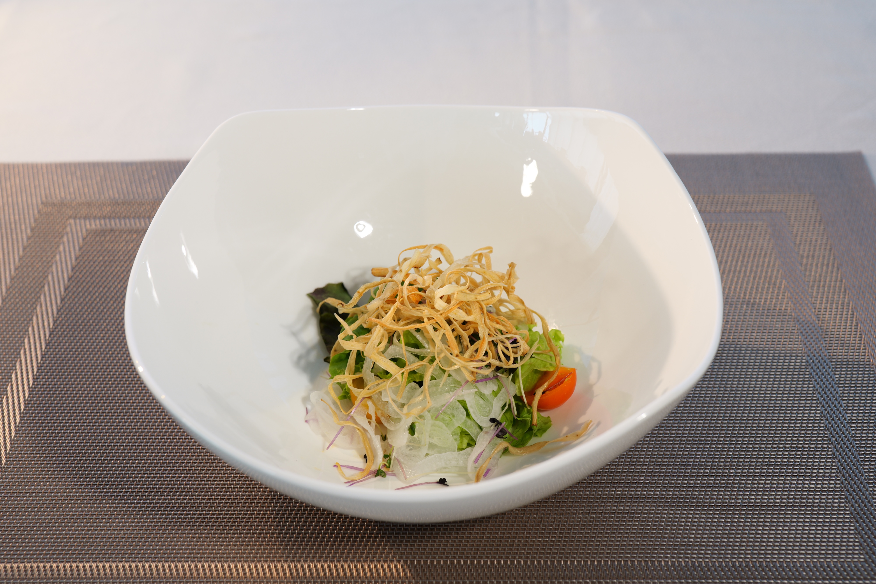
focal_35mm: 50
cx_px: 438
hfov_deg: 39.6
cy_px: 292
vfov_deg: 27.0
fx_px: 1217
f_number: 6.3
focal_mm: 50
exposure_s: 1/60
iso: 250
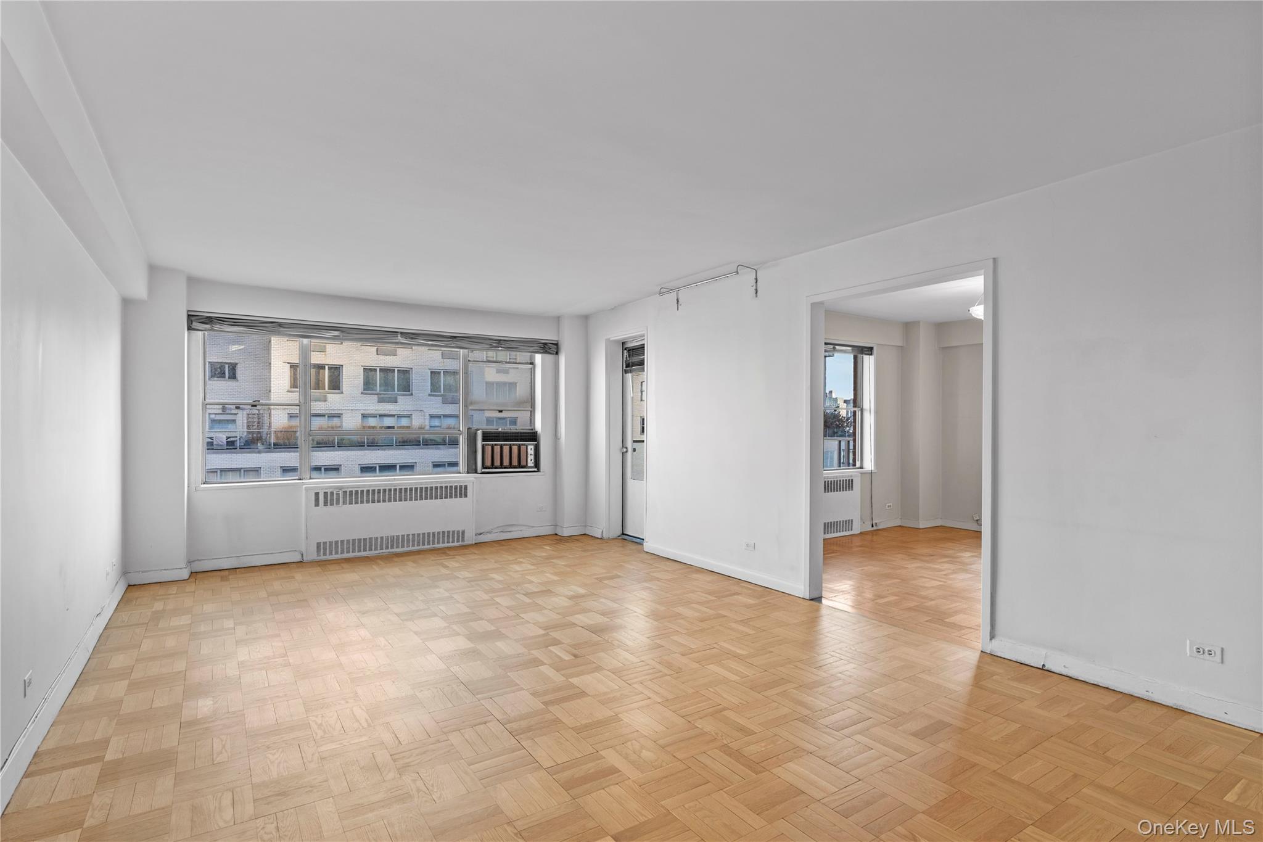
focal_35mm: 18
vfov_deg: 67.4
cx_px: 632
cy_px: 421
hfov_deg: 90.0
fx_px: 631
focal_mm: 18
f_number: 8
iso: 400
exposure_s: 1/4
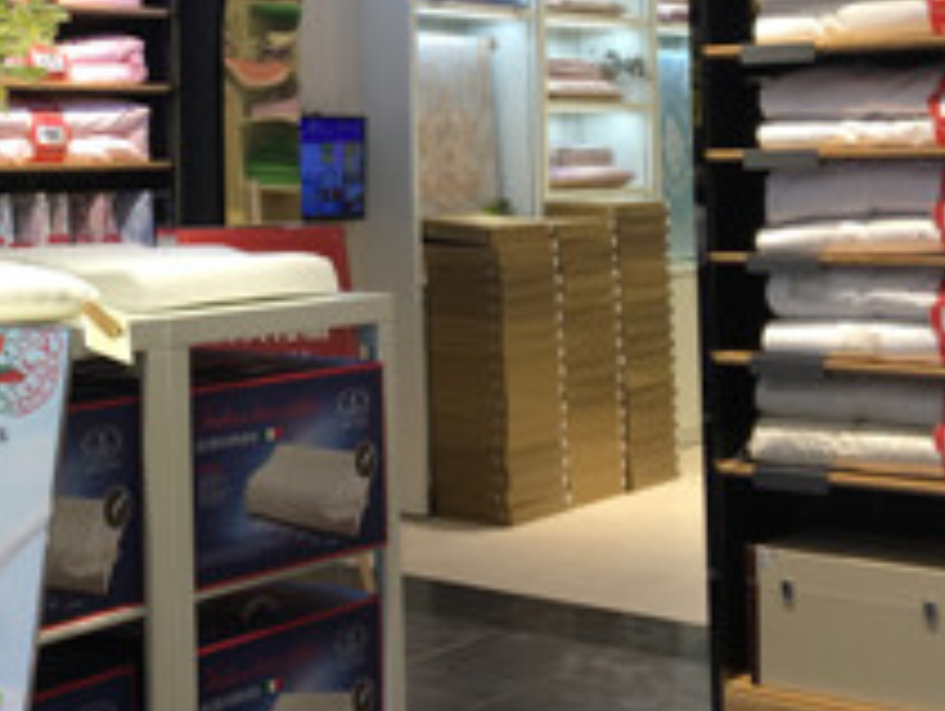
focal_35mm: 69
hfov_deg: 26.9
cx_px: 54
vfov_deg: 21.0
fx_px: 1886
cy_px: 115
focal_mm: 4.15
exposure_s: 1/50
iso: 32
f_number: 2.2
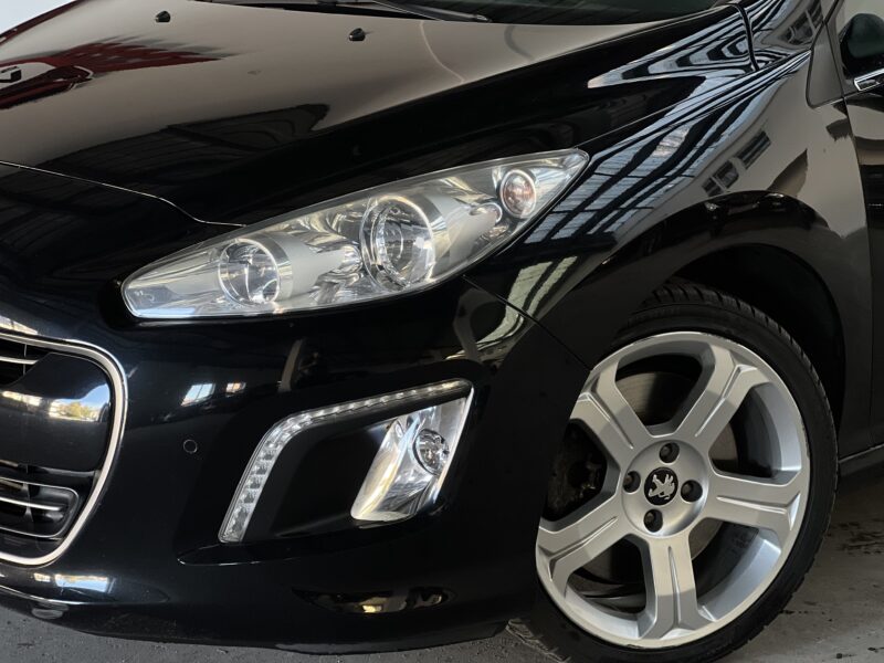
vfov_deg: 19.1
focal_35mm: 77
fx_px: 1966
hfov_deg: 25.3
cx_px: 442
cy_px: 332
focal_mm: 9
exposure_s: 1/40
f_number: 2.8
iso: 200
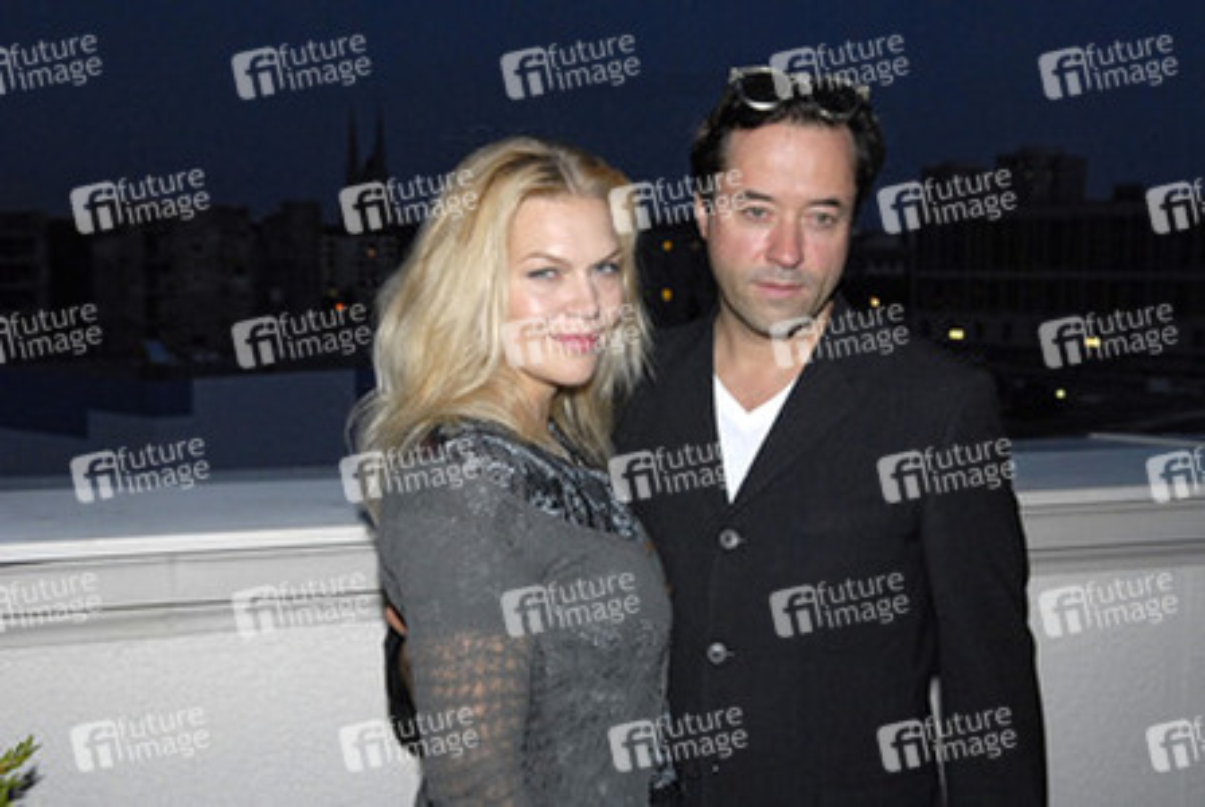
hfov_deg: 42.3
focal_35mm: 46
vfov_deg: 29.0
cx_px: 602
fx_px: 1558
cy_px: 404
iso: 800
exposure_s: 1/60
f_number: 5.6
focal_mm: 31
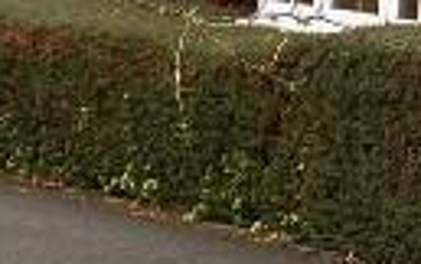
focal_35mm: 218
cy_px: -531
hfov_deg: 8.4
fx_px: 2505
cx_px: 1168
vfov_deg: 5.6
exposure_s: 1/401
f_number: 1.8
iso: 32
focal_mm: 4.25
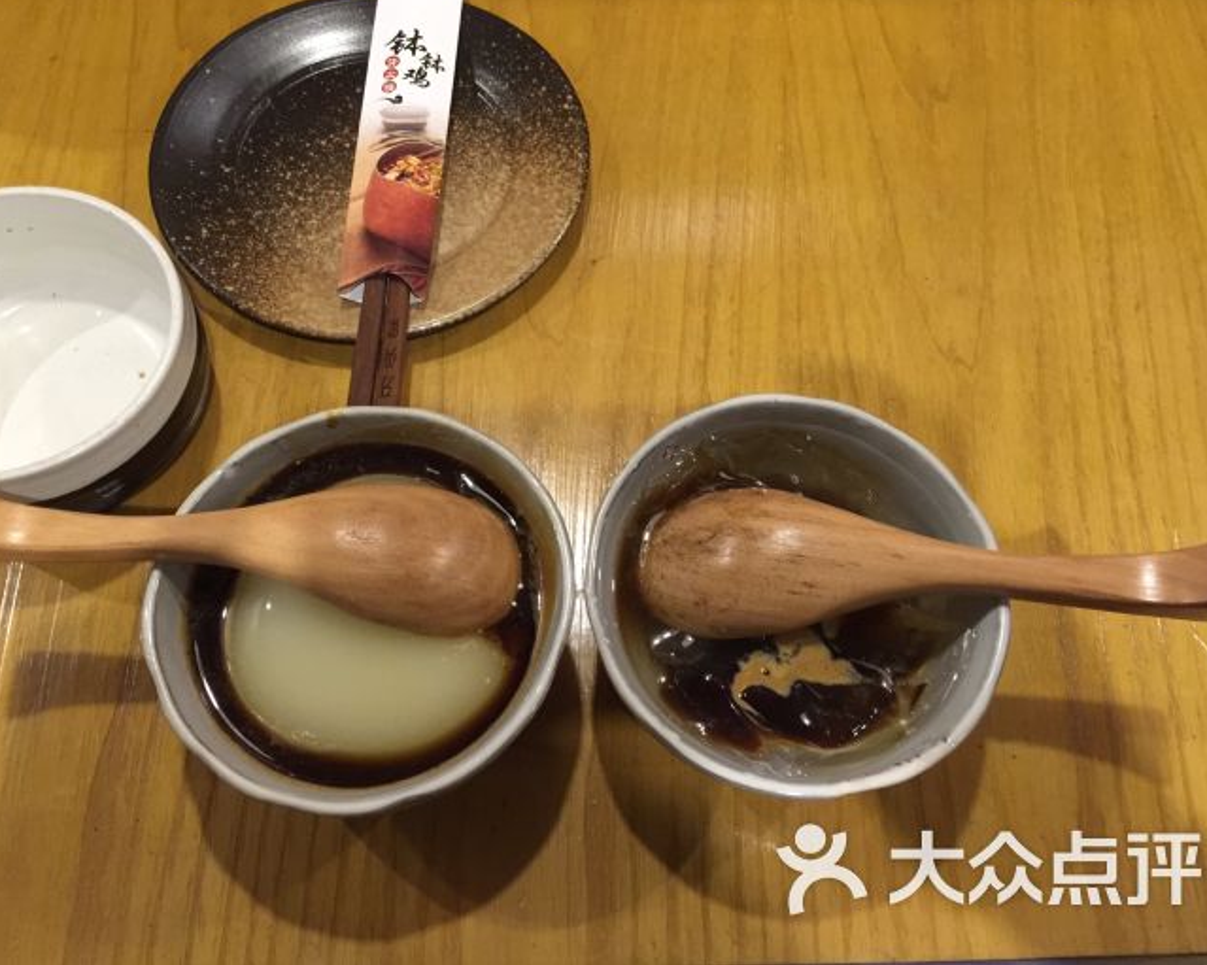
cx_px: 589
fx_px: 1107
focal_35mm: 31
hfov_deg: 57.2
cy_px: 471
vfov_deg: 47.1
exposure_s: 1/8
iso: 160
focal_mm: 4.15
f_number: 2.2
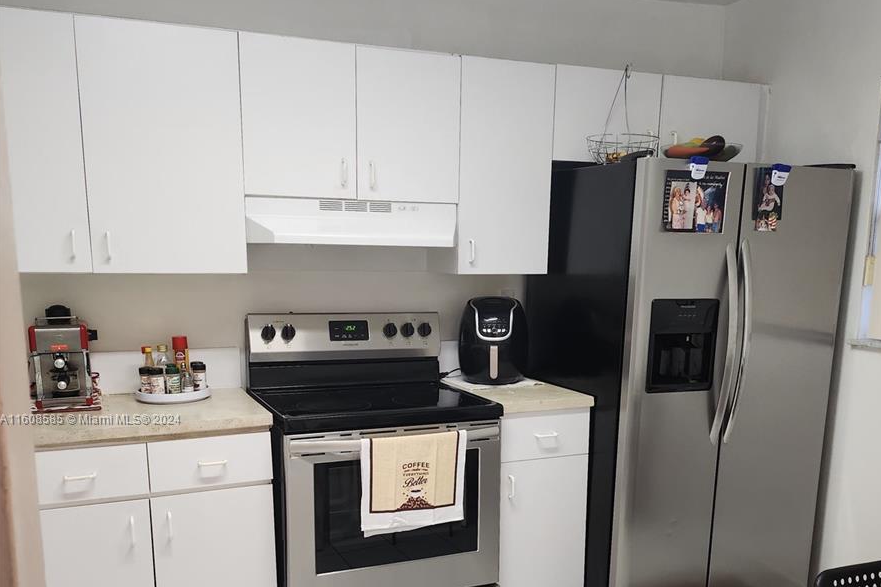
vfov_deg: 38.1
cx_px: 447
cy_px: 420
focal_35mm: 34
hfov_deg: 55.8
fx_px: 832
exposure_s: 1/120
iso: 160
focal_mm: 5
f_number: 1.8
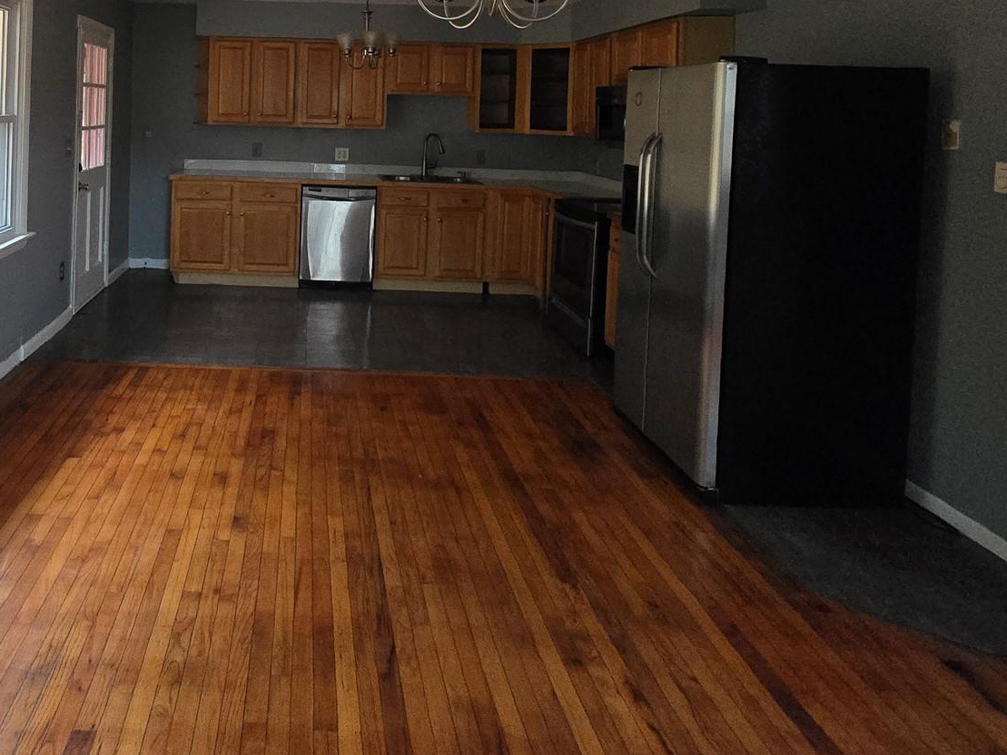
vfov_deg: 52.7
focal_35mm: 24
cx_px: 308
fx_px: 698
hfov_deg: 68.8
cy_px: 139
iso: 1000
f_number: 2.2
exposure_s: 1/60
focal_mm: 1.7
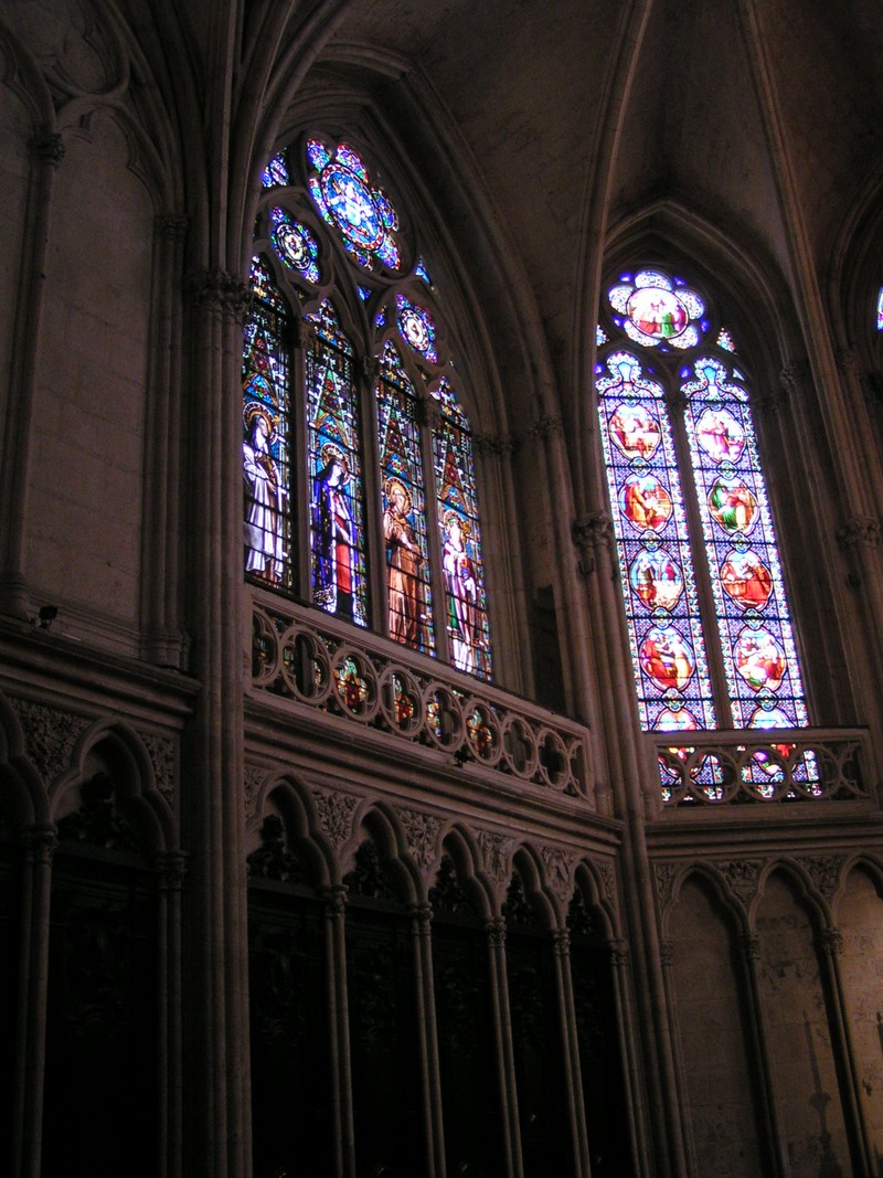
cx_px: 442
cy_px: 589
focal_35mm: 38
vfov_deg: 49.0
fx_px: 1293
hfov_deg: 37.7
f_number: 2.8
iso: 200
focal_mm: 5.8
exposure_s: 1/20
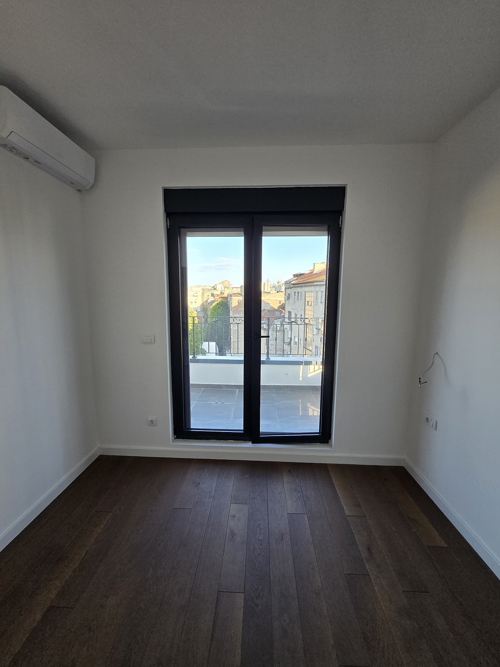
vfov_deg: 106.2
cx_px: 250
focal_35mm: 13
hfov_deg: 89.9
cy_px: 334
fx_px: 250
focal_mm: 1.7
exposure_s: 1/100
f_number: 2.2
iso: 64
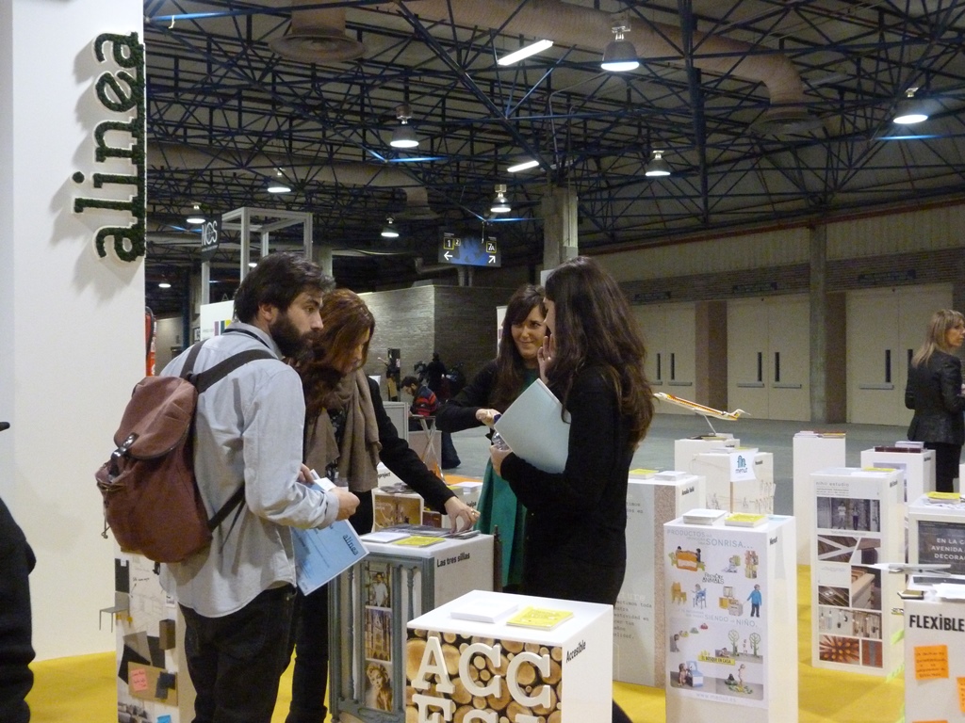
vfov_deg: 38.7
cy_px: 362
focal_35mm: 37
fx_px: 1031
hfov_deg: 50.1
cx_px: 482
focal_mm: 6.7
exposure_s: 1/60
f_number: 3.1
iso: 800
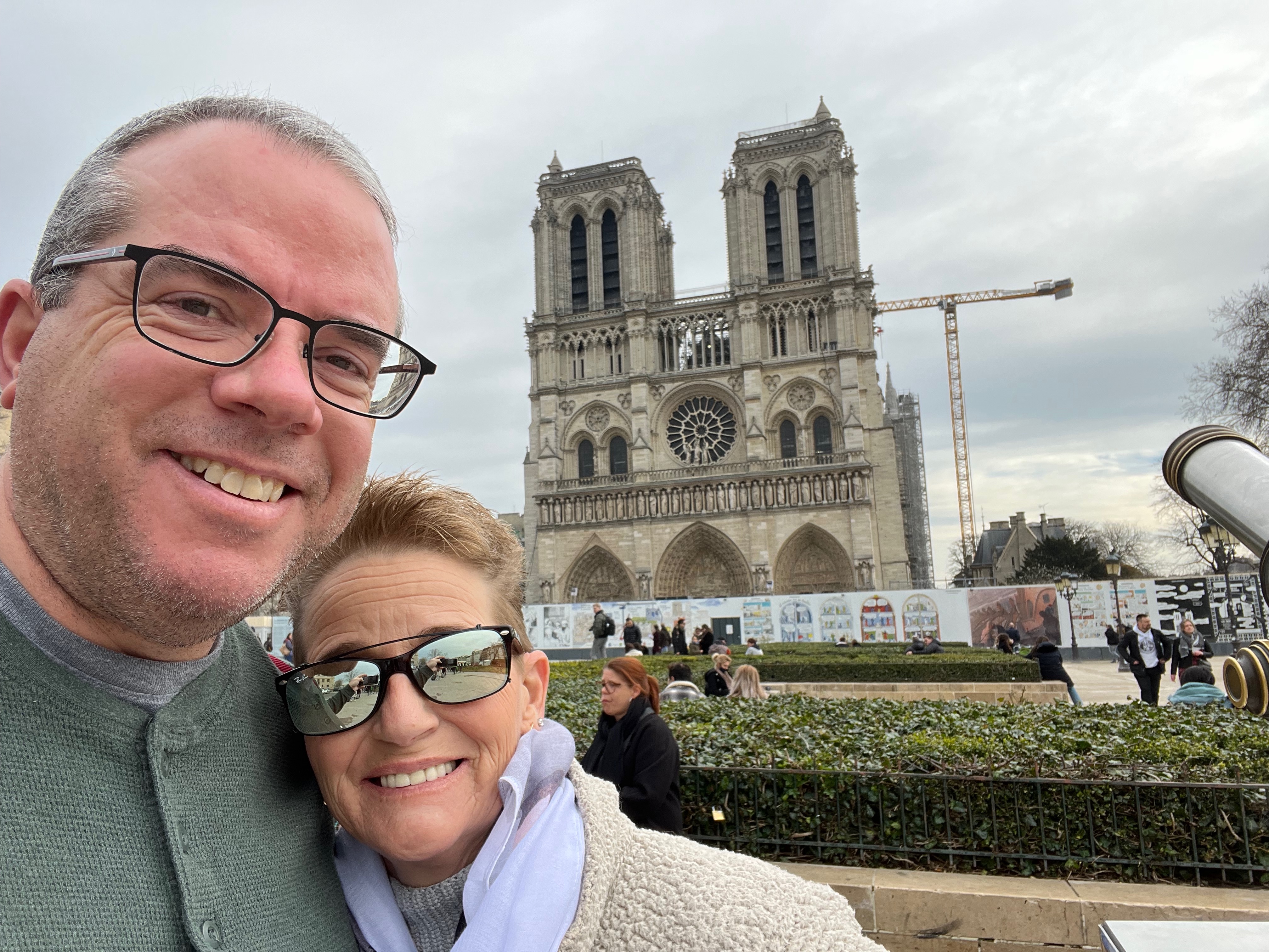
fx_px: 843
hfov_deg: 73.9
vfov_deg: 58.9
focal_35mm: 23
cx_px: 634
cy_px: 476
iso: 32
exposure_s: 1/443
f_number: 2.2
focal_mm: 2.71
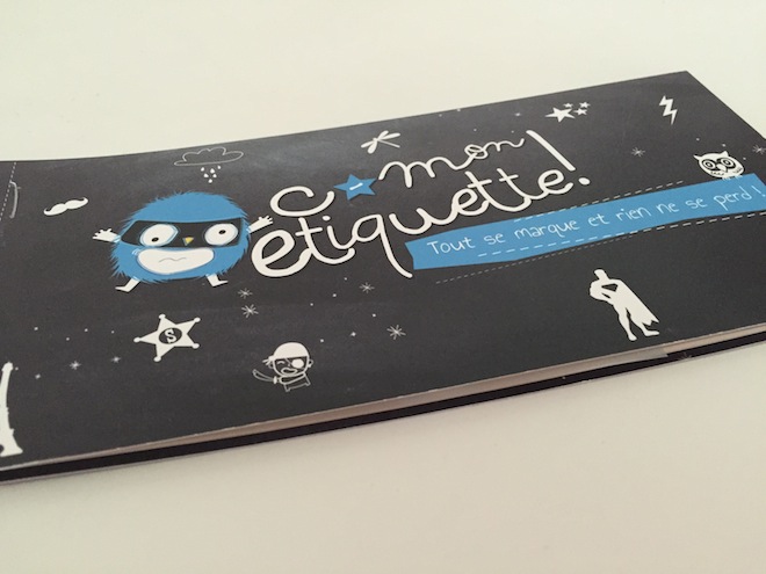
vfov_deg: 48.2
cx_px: 383
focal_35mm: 29
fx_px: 642
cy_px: 287
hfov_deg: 61.7
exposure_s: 1/15
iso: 400
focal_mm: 4.15
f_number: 2.2
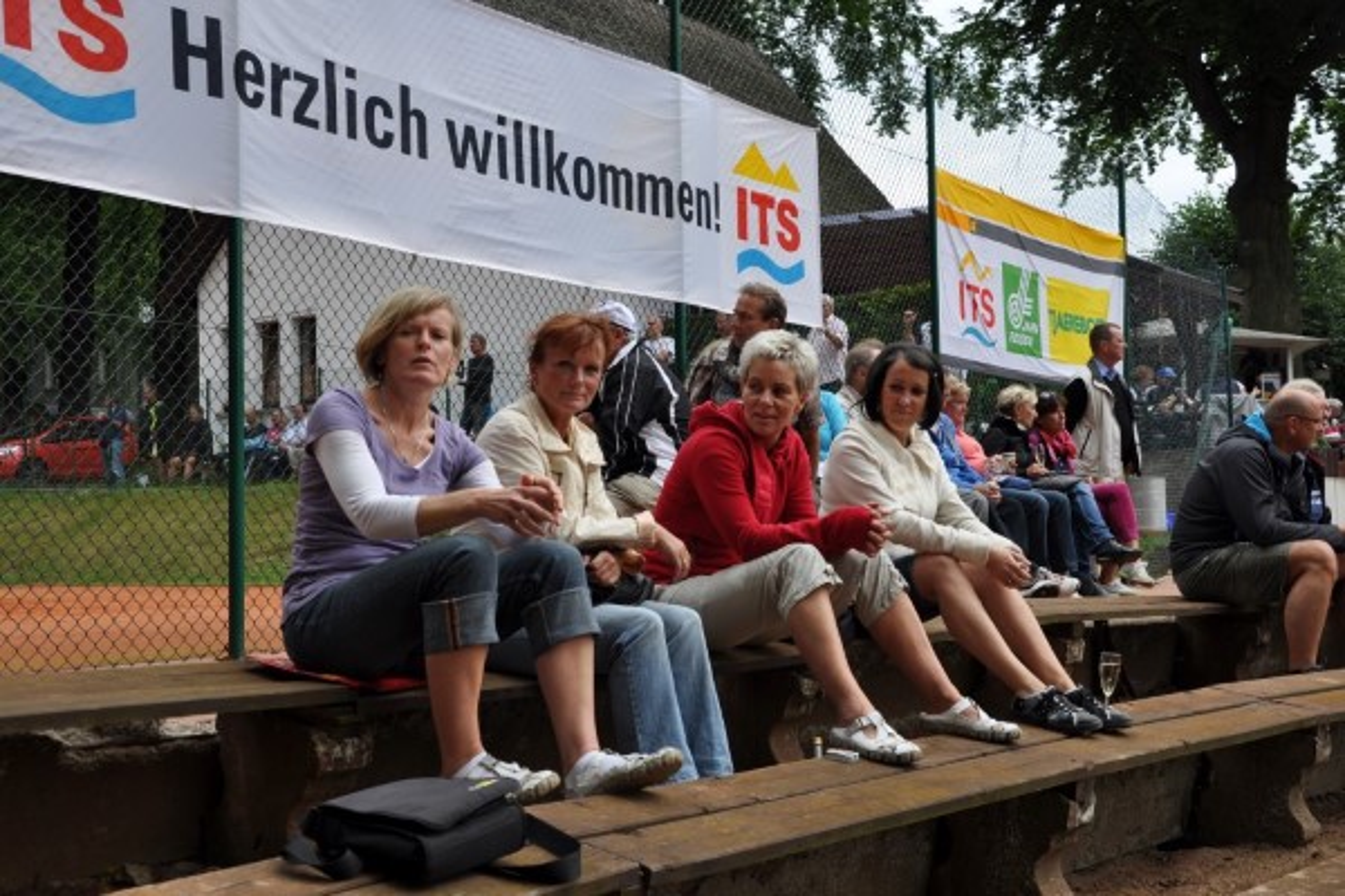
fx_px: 1681
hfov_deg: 43.6
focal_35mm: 45
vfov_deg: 29.9
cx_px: 672
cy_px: 448
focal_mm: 30
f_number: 7.1
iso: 200
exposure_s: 1/200
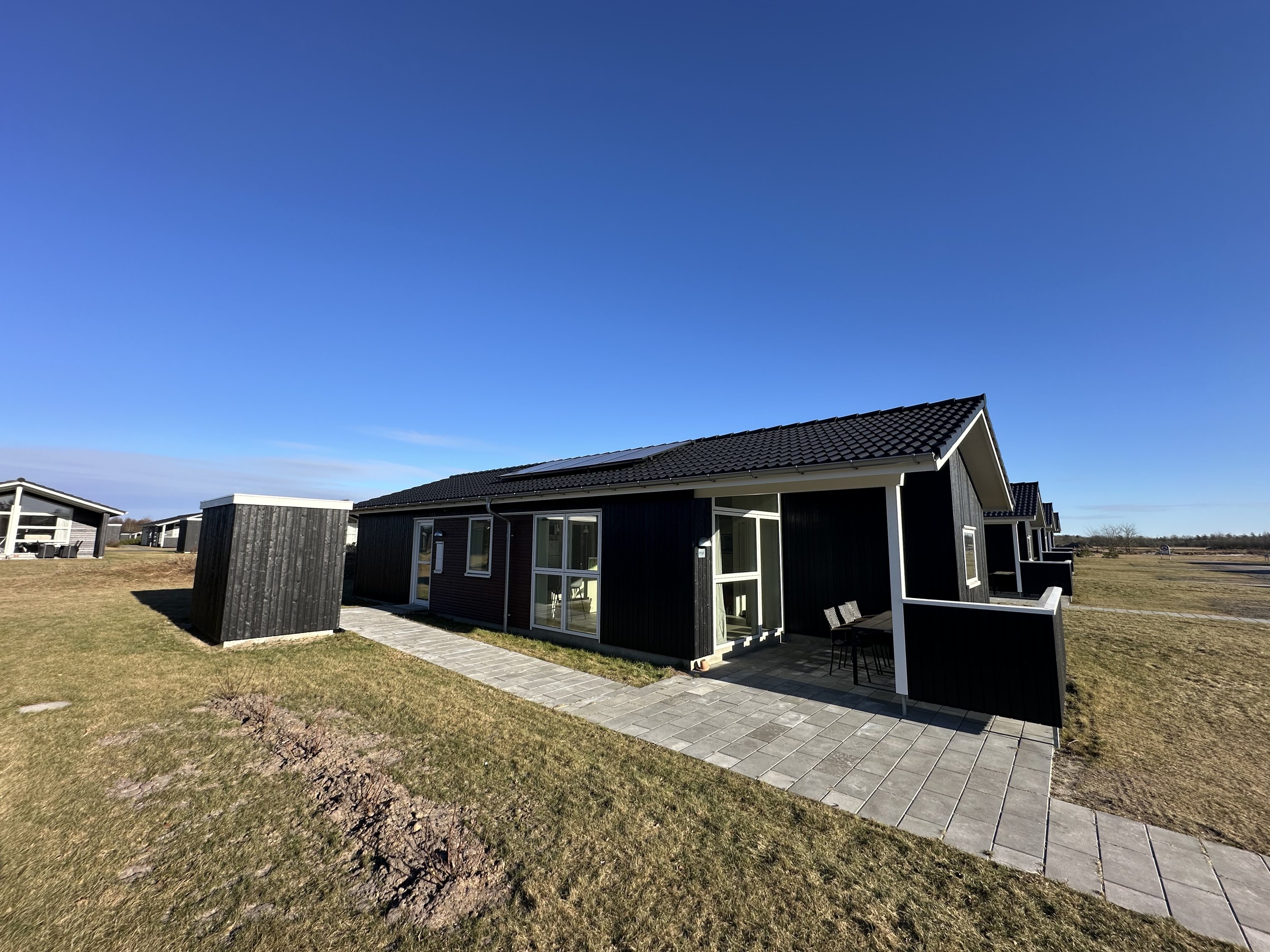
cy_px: 476
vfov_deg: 85.7
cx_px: 635
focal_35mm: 14
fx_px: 514
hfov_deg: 102.1
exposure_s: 1/1247
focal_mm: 2.22
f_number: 2.2
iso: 50
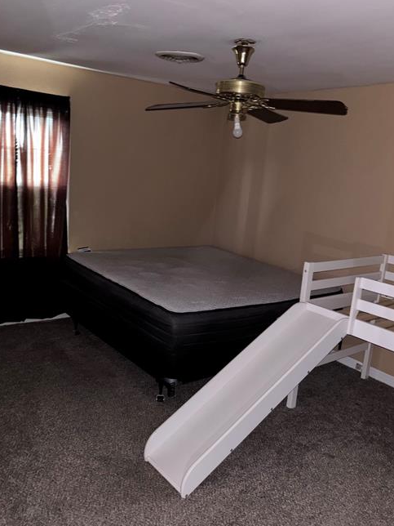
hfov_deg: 45.4
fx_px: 470
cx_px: 177
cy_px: 270
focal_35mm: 31
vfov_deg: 58.3
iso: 320
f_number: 1.6
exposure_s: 1/4
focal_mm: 5.96
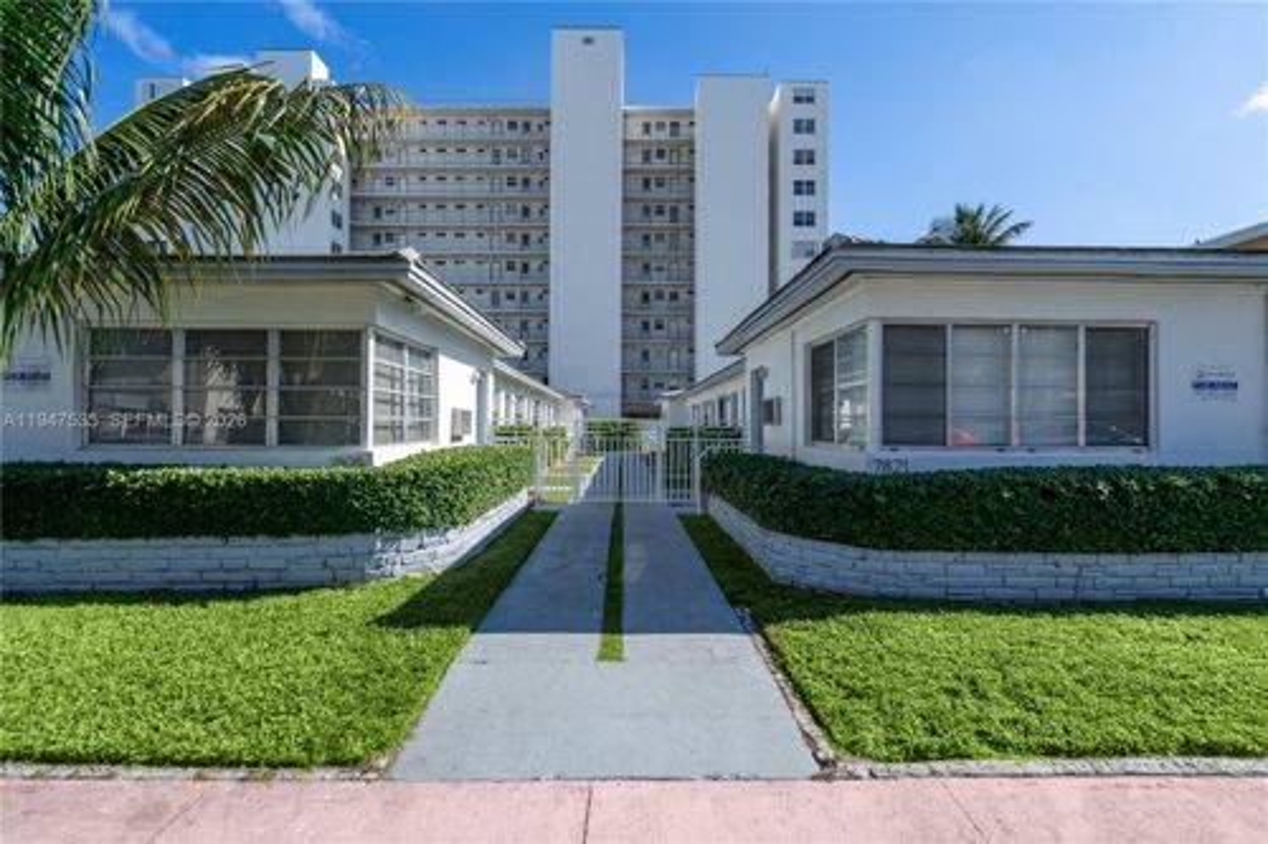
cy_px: 422
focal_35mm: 16
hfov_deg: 96.8
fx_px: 563
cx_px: 634
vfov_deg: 73.7
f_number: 8
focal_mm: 16
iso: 400
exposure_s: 1/2000
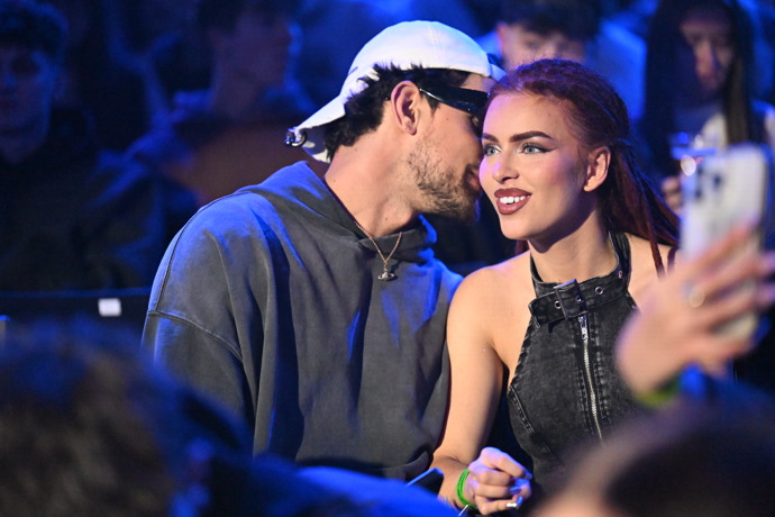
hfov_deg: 13.7
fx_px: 3229
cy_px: 258
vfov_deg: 9.1
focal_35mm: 150
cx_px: 388
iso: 16000
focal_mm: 150
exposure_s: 1/1000
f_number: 2.8
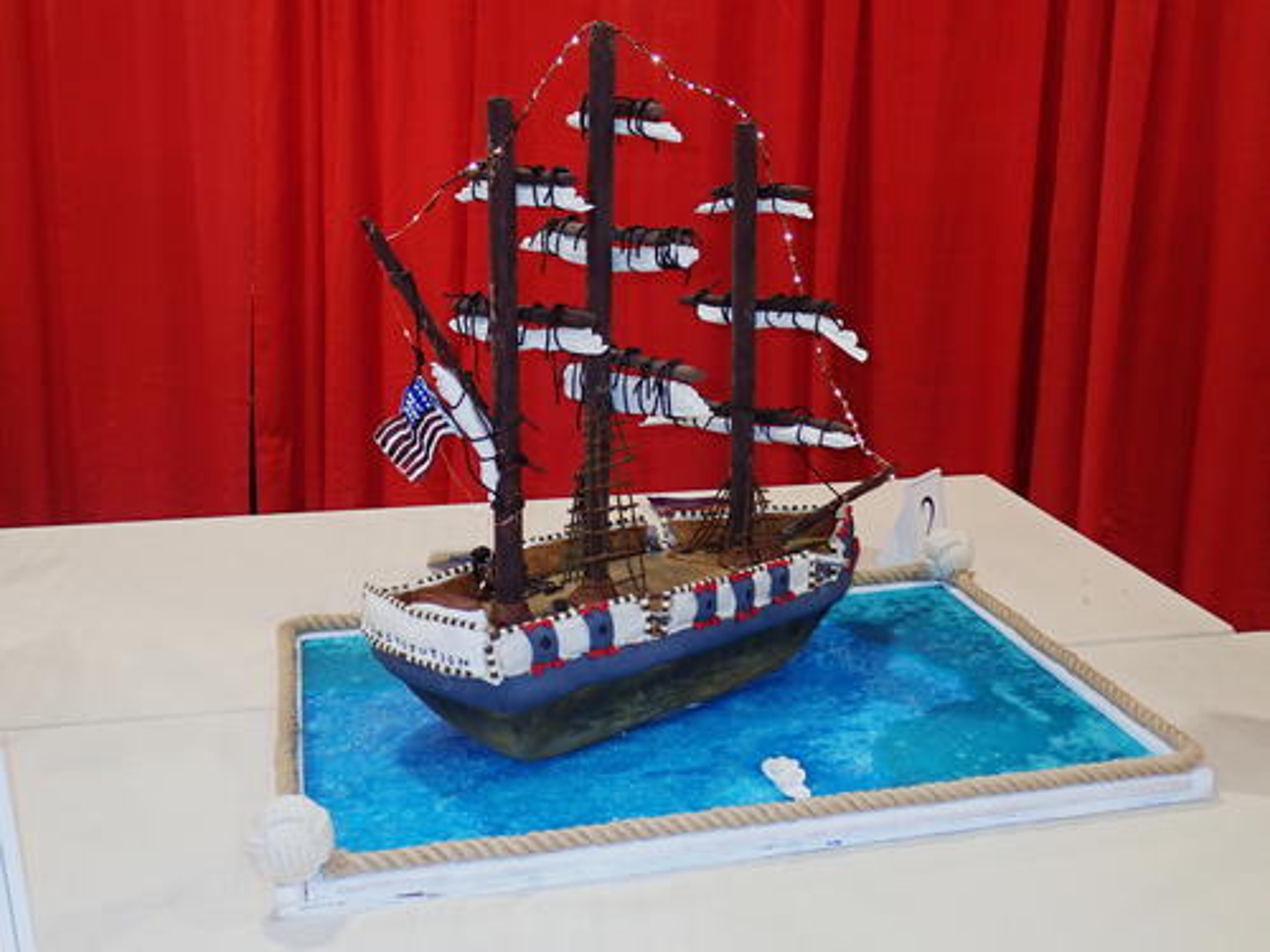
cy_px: 476
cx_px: 635
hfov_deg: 49.0
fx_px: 1394
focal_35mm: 38
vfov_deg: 37.7
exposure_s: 1/40
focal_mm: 6.9
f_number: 2.7
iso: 400
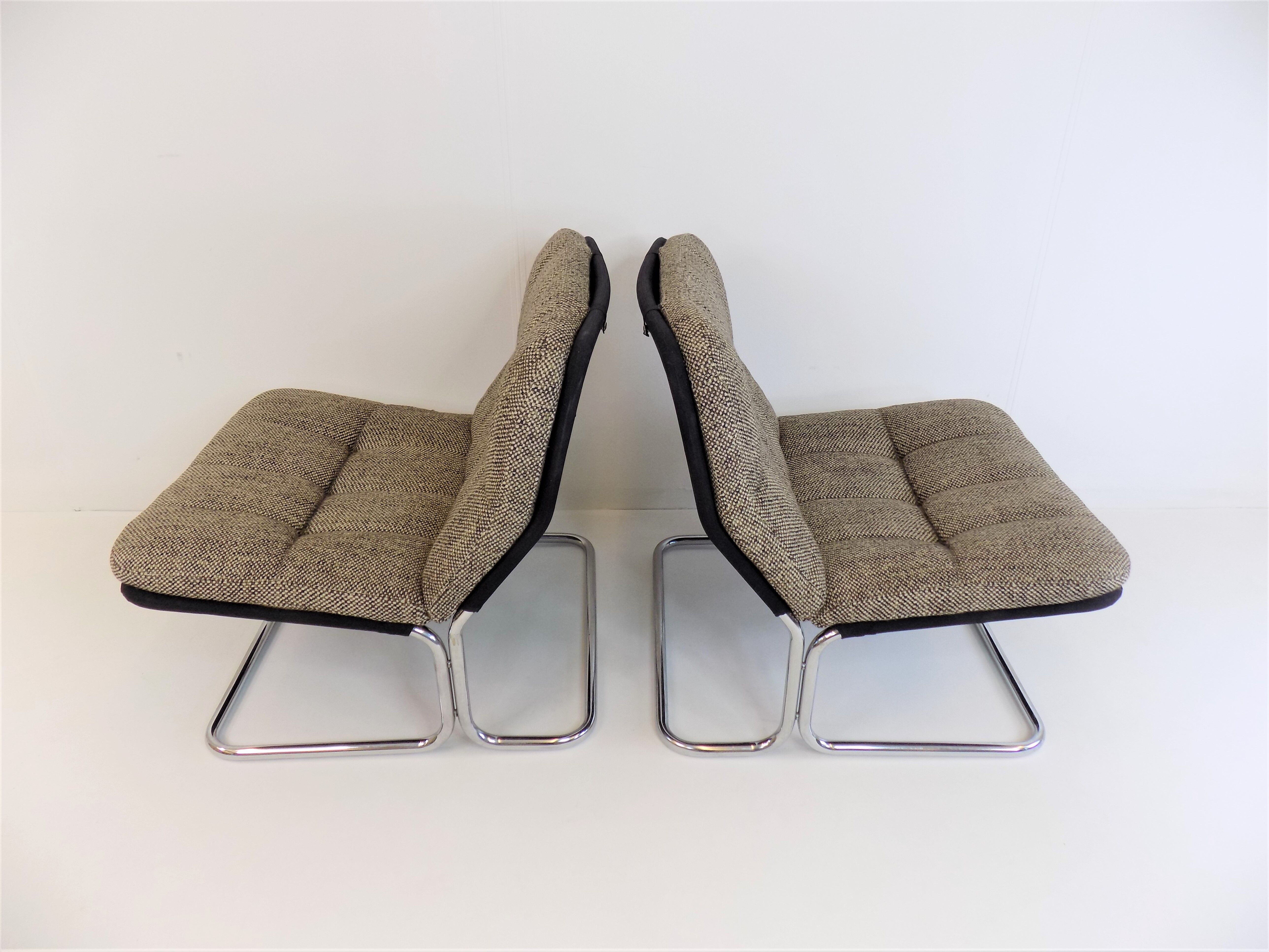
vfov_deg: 58.9
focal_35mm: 23
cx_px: 634
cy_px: 476
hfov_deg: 73.9
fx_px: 843
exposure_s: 1/40
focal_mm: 4
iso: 80
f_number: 3.1
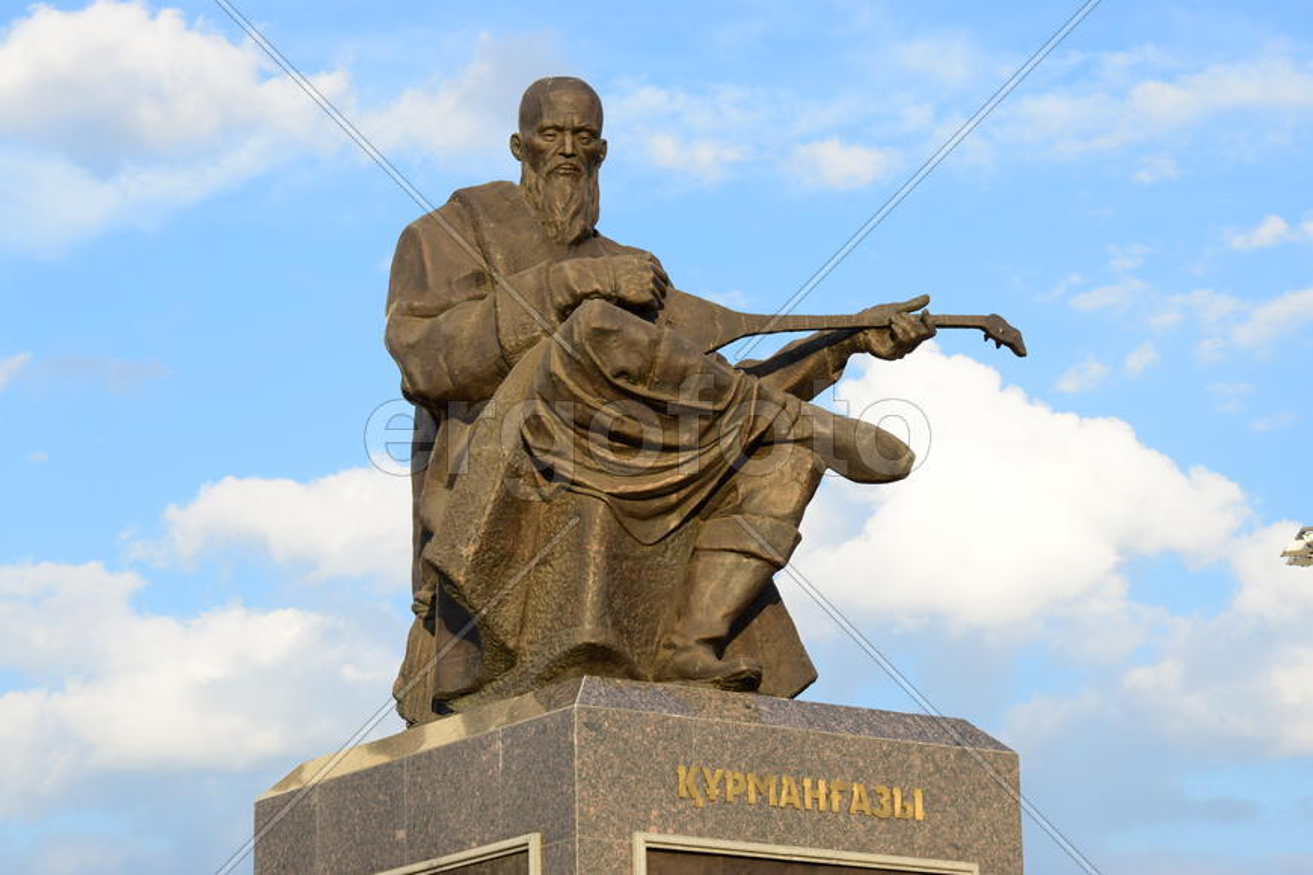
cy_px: 438
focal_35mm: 112
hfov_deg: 18.2
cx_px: 656
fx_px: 4103
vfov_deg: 12.2
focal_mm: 75
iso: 100
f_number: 11
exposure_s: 1/50
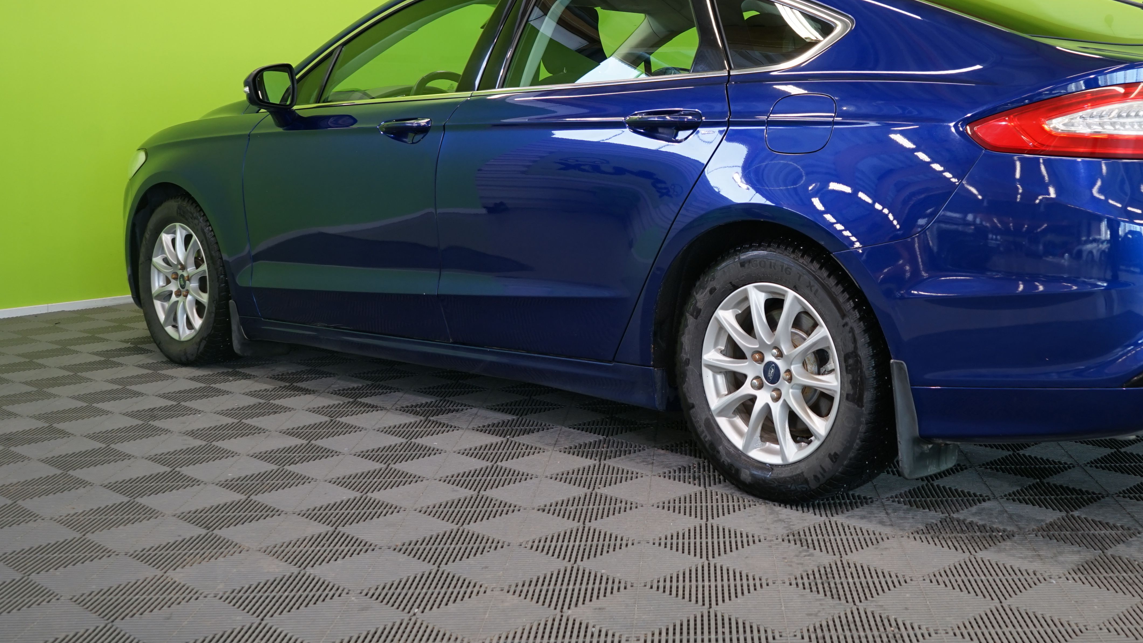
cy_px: 185
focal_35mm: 46
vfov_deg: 25.7
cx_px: 762
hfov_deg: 43.9
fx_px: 1394
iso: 400
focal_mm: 31
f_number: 5.6
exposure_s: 1/30
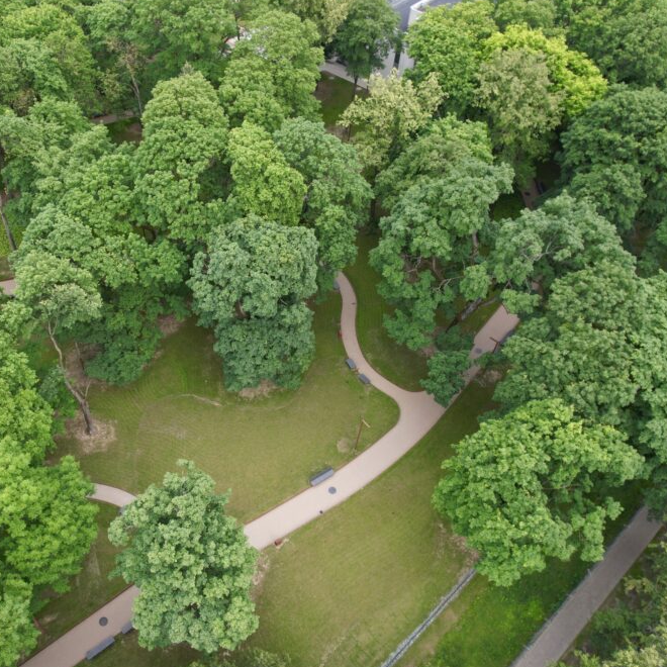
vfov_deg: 55.6
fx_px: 632
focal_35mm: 29
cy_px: 332
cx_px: 219
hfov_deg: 54.4
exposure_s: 1/125
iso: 100
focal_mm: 8.38
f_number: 2.8
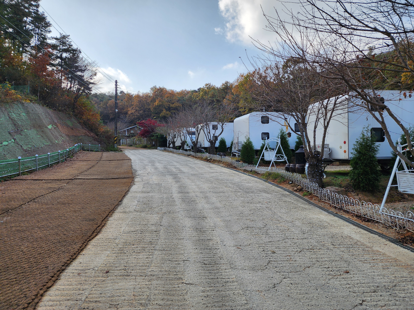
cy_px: 155
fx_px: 275
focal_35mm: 23
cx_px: 207
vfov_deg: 58.9
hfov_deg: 73.9
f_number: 1.8
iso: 12
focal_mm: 6.4
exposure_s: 1/823
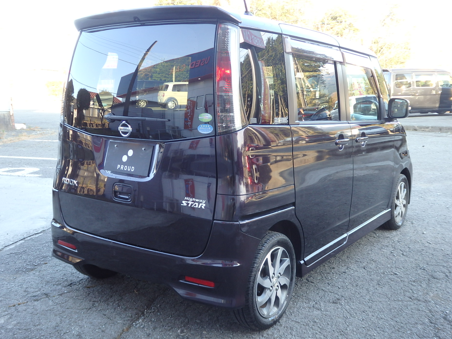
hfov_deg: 49.0
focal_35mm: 38
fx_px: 496
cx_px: 230
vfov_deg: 37.7
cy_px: 166
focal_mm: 6.6
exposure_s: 1/50
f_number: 3.6
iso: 125
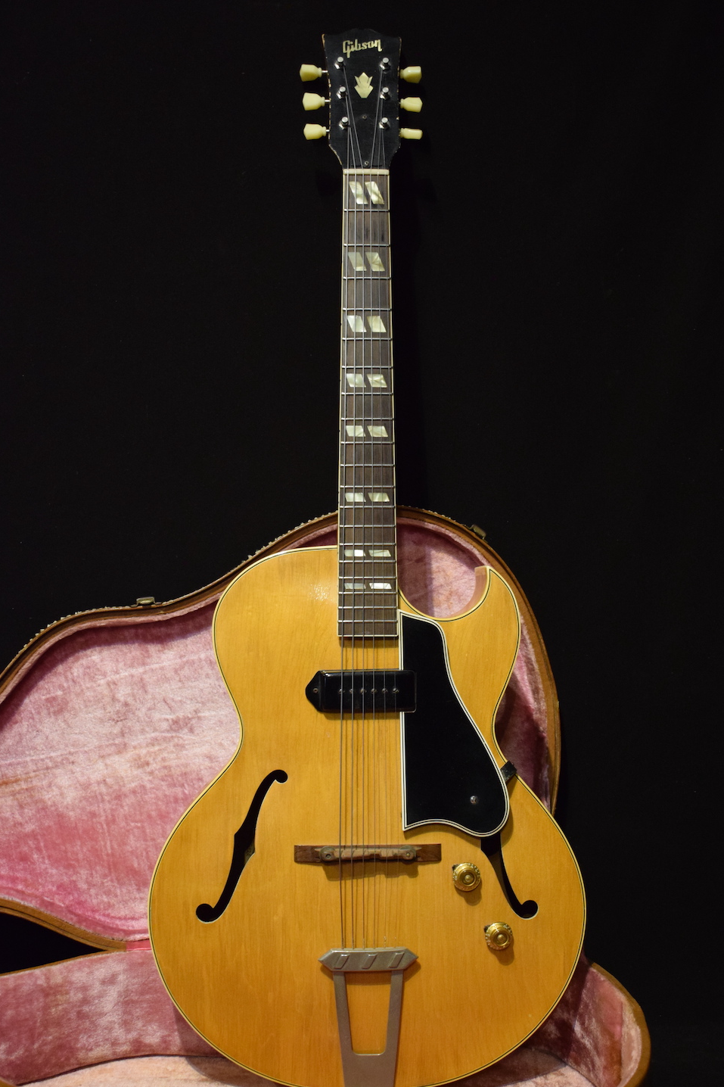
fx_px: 1418
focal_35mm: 47
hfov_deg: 28.6
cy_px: 556
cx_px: 364
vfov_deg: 41.9
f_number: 4.2
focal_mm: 30
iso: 2500
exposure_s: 1/30
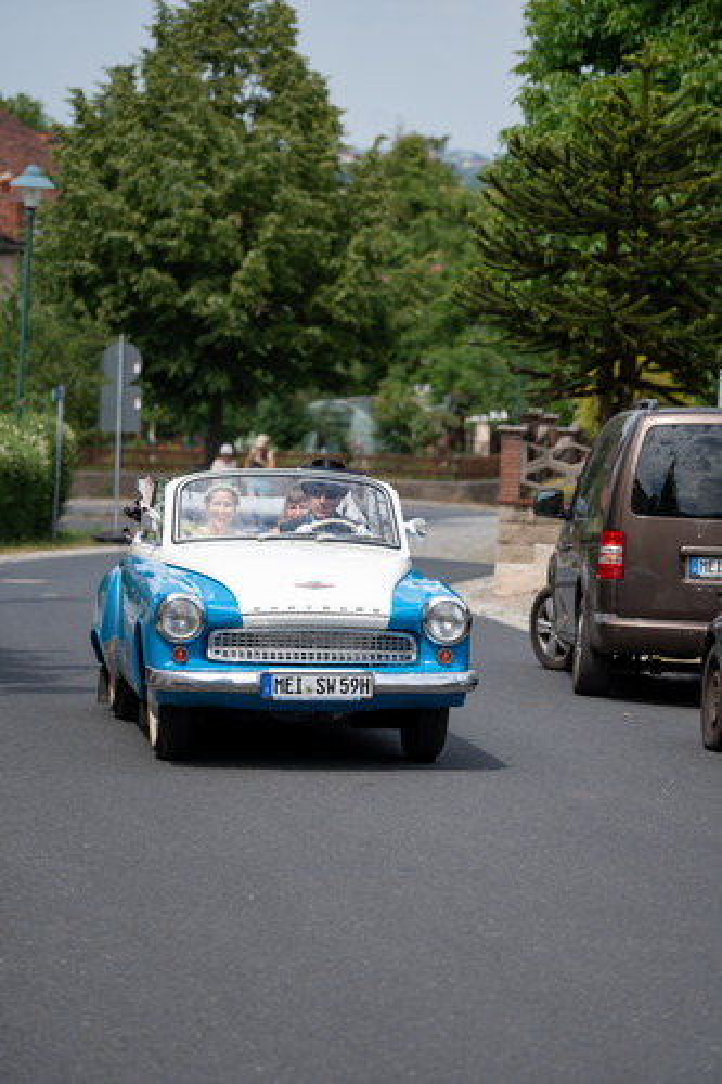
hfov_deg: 9.9
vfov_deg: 14.8
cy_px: 542
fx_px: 4184
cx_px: 361
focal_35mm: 139
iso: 100
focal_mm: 139
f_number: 4
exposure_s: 1/800
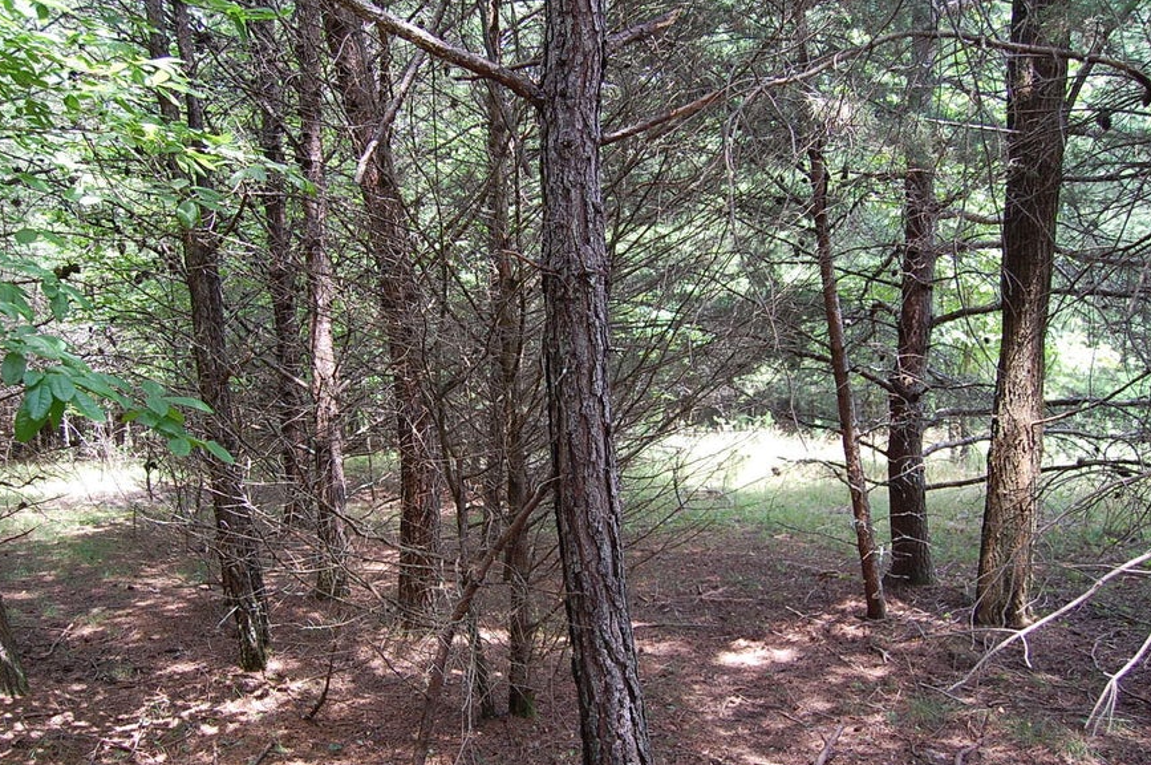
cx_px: 534
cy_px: 397
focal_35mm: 30
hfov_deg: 61.9
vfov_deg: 43.5
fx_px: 958
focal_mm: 18
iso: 400
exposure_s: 1/80
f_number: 4.5
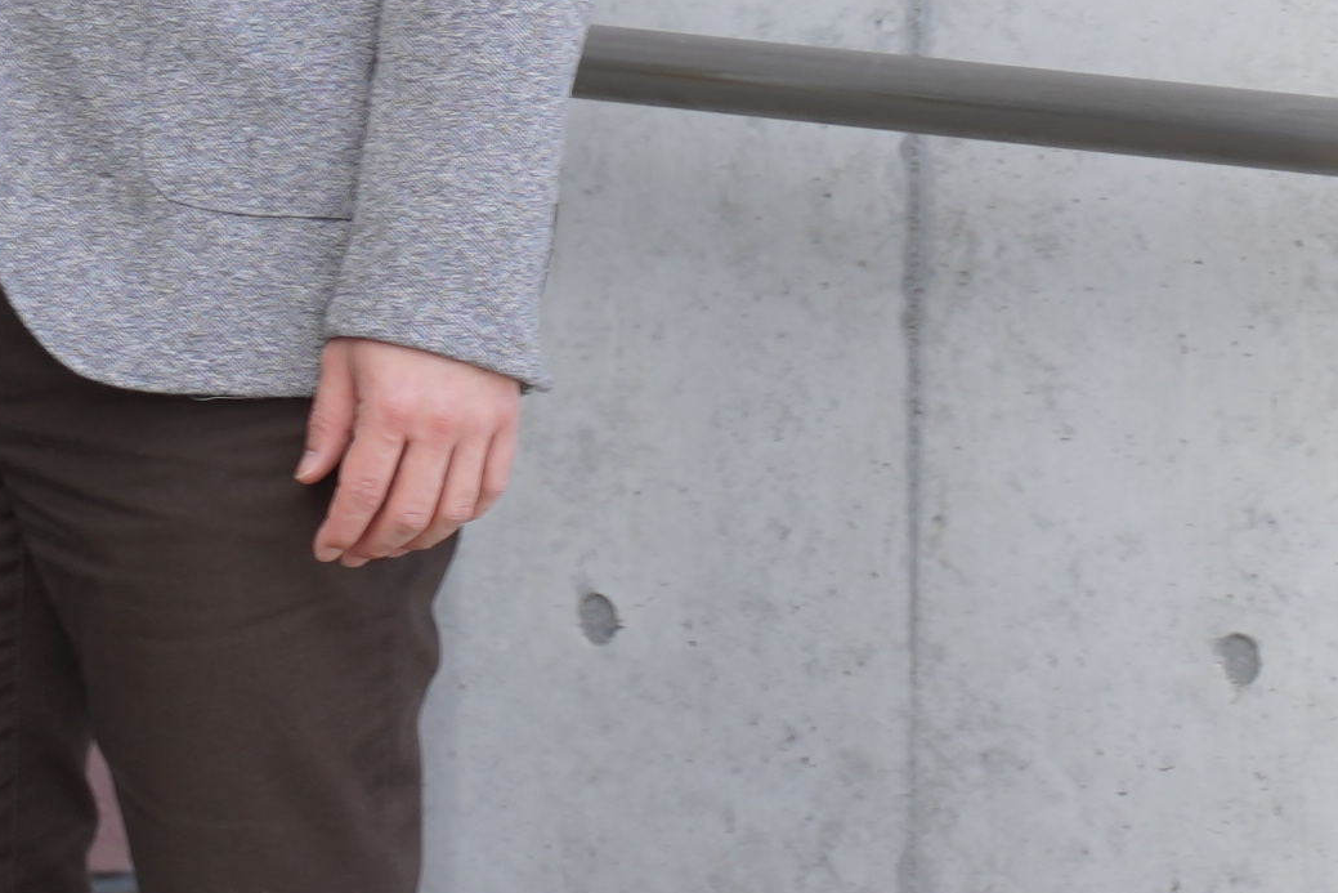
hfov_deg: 4.8
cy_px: -809
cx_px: 547
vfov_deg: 3.2
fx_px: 16094
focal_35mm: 433
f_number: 9
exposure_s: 1/50
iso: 100
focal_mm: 75
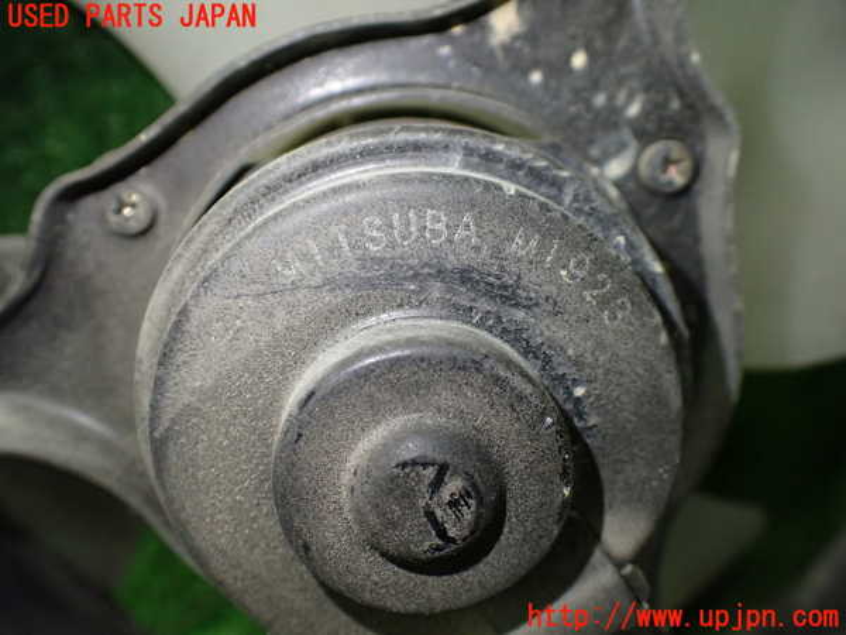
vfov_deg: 46.8
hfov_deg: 60.0
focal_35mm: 30
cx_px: 423
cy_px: 318
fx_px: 733
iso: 400
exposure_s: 1/125
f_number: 2.3
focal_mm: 5.4
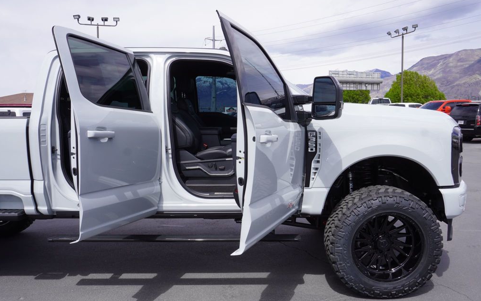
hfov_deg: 61.2
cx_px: 241
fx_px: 406
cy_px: 159
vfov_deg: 40.6
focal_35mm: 31
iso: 100
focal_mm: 20
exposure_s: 1/160
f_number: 10
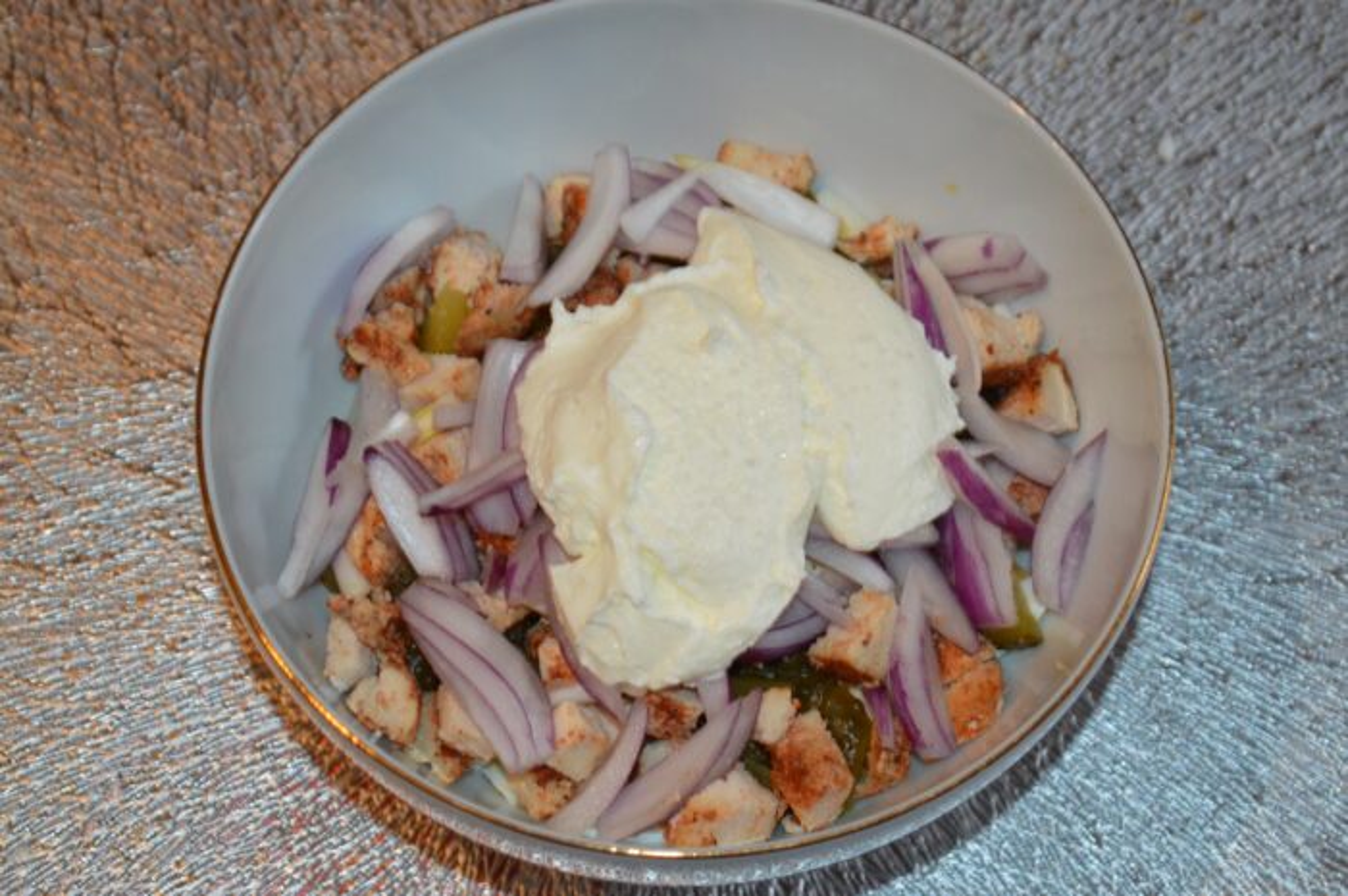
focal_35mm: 82
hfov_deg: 24.6
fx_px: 3086
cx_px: 674
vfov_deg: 16.5
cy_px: 448
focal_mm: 55
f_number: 5.6
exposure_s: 1/60
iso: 1250
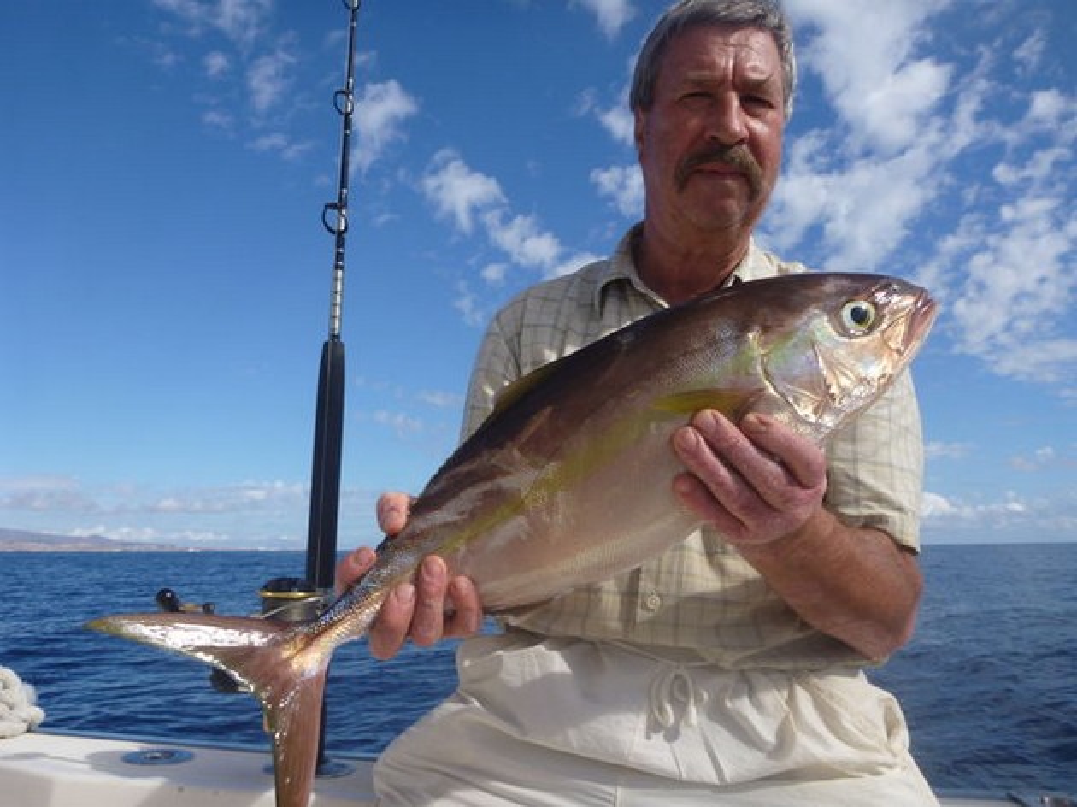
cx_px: 538
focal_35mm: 28
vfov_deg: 49.7
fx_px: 871
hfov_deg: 63.5
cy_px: 404
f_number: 10
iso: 100
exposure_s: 1/160
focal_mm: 4.9
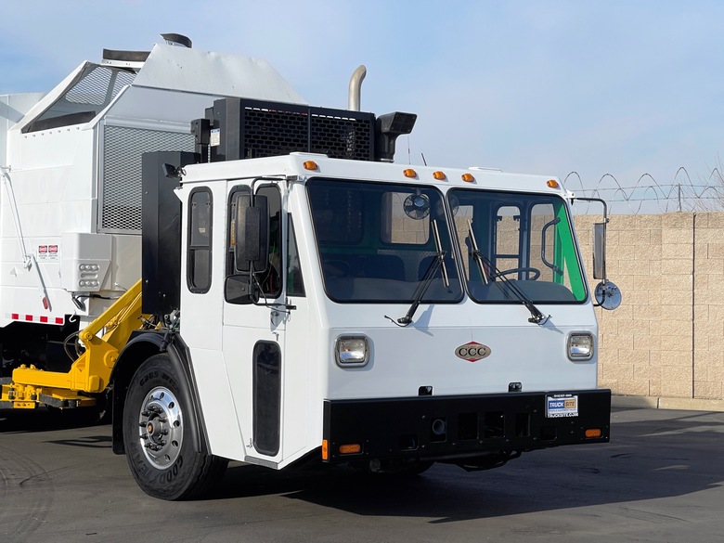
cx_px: 362
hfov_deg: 30.3
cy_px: 272
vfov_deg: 22.9
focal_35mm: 64
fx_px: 1339
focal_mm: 7.5
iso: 20
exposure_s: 1/1575
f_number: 2.2
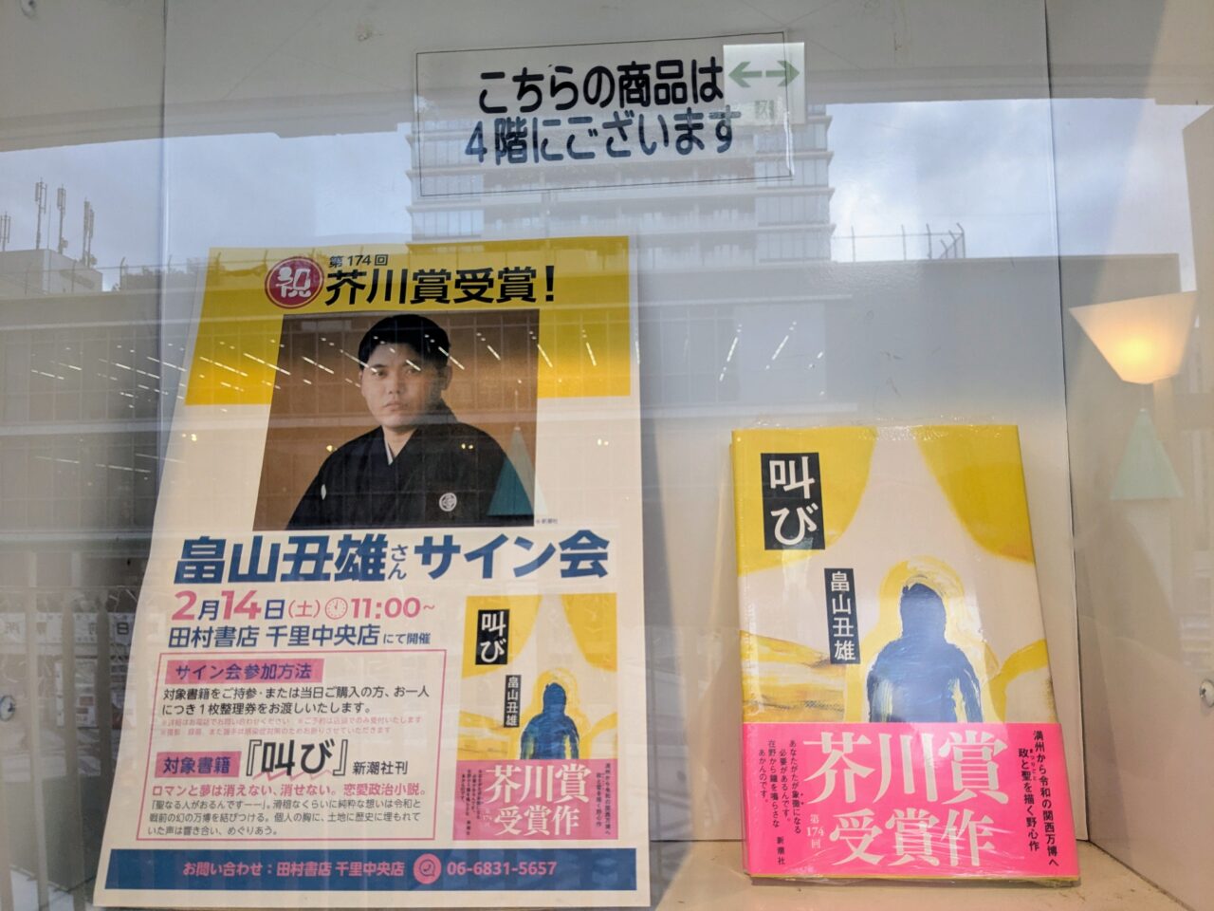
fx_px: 947
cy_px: 456
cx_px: 607
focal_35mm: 27
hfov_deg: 65.3
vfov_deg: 51.4
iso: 91
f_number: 1.73
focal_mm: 4.38
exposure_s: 1/120
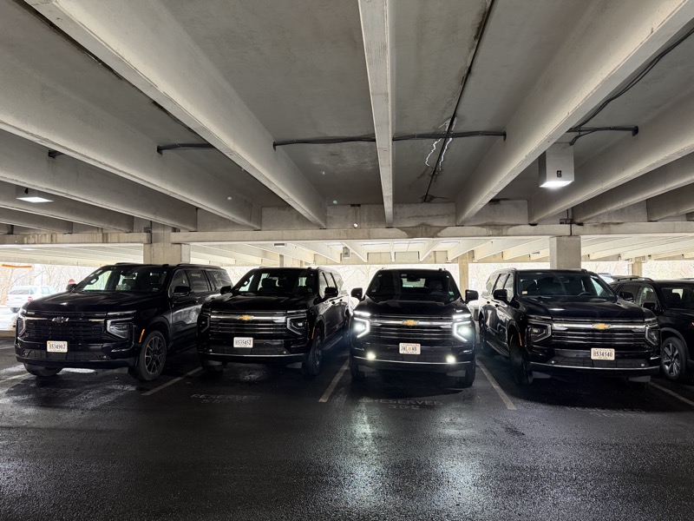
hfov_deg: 71.6
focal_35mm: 24
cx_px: 347
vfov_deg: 56.8
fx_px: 481
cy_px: 260
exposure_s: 1/50
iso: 500
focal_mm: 6.76
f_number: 1.78
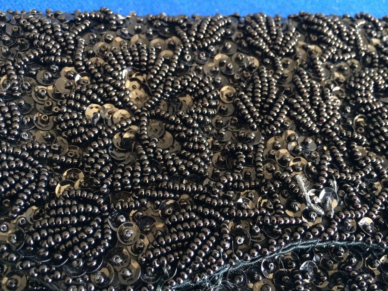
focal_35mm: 30
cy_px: 146
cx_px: 194
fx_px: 336
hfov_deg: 60.0
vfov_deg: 46.8
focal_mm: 4.12
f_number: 2.2
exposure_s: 1/17
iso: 320
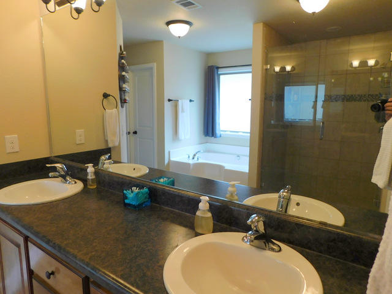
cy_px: 147
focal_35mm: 23
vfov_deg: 58.9
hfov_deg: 73.9
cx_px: 196
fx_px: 260
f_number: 3
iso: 125
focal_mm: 4
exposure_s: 1/30
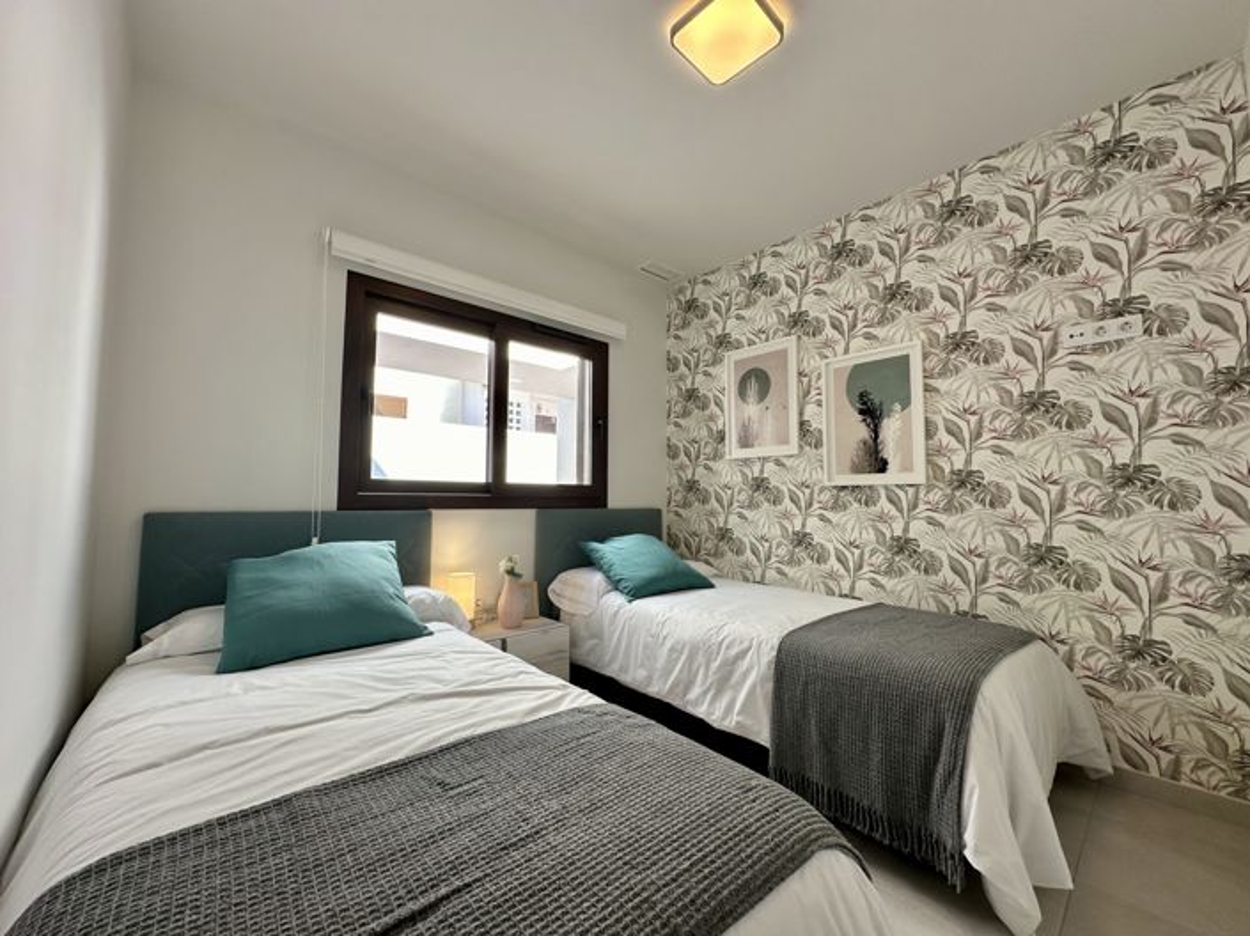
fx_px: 505
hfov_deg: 102.1
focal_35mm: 14
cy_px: 468
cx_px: 625
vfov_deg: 85.6
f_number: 2.2
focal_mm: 2.22
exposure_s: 1/147
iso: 40
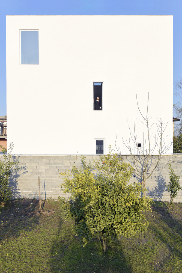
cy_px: 136
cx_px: 91
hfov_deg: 53.1
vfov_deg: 73.7
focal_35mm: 24
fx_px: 182
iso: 160
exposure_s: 1/100
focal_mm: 24
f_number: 9
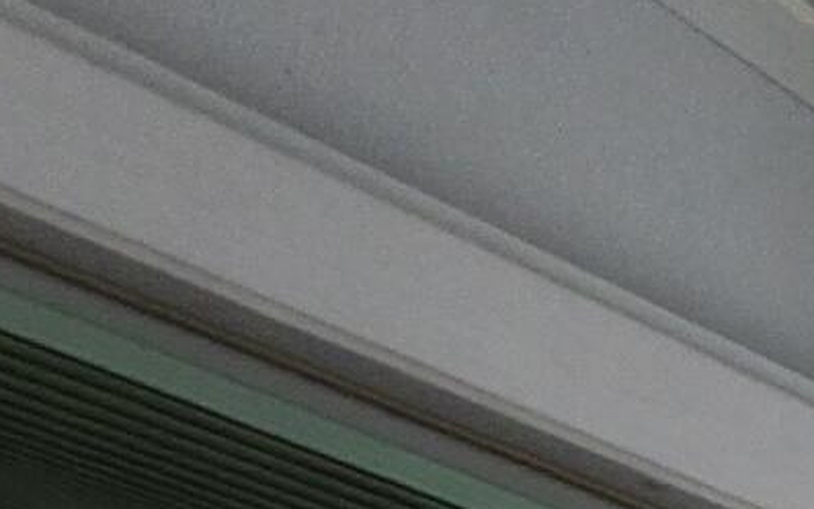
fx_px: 2307
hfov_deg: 11.3
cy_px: 2005
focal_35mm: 104
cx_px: 2465
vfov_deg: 8.0
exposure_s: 1/325
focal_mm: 1.74
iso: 40
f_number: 2.2
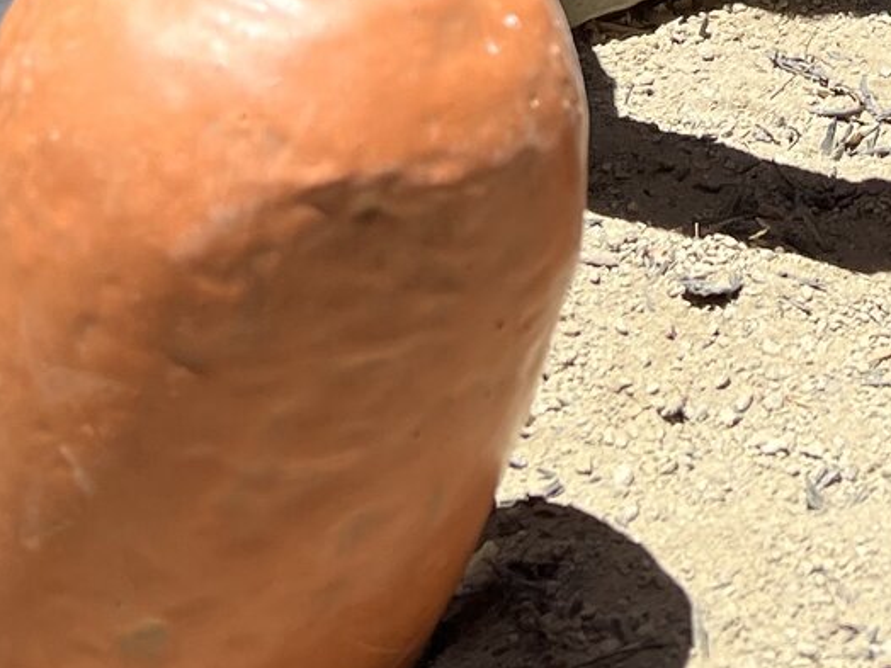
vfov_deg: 13.8
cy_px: -369
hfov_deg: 18.8
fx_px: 2574
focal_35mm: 100
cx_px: 991
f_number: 1.5
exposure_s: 1/3460
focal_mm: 5.7
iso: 50
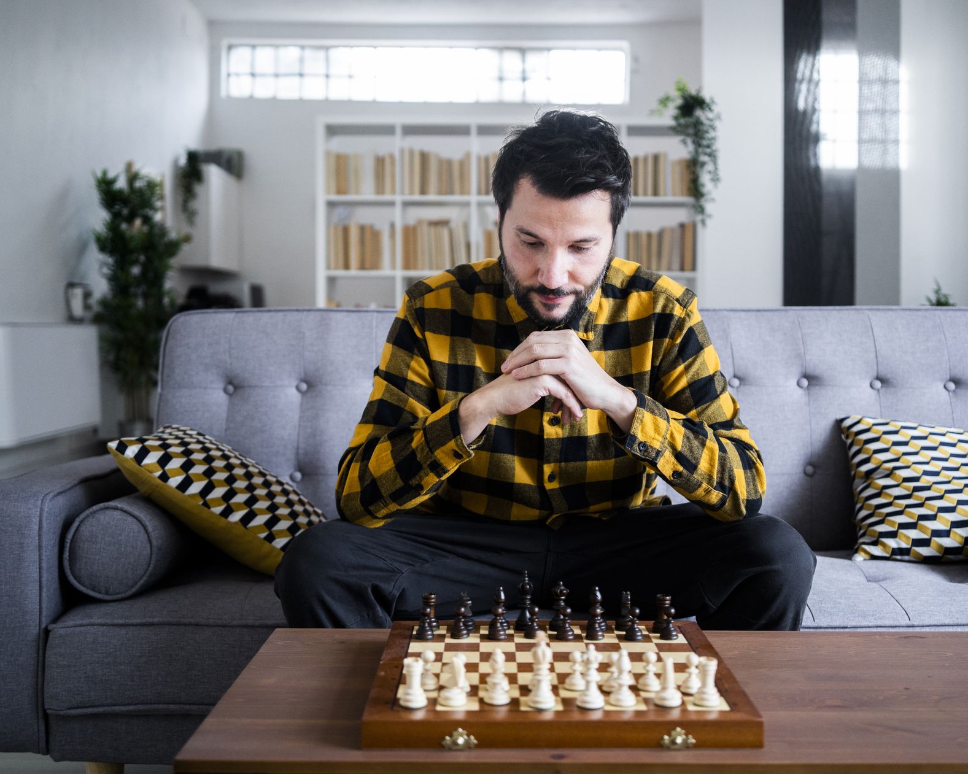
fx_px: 1146
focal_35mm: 40
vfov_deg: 37.3
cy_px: 382
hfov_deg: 45.7
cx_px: 540
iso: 1250
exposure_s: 1/50
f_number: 2.8
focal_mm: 35
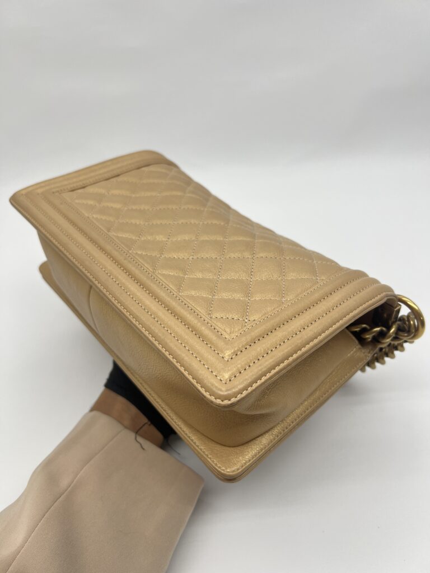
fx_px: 431
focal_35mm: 26
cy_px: 286
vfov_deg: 67.3
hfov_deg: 53.1
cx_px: 215
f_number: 1.5
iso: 32
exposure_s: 1/110
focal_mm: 5.7
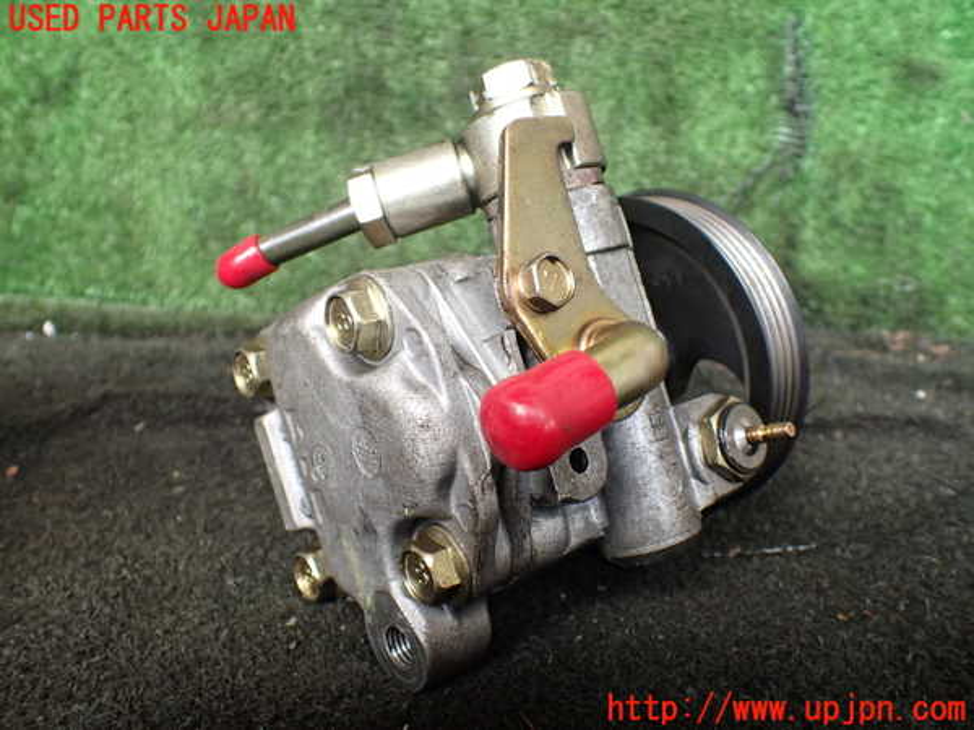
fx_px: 844
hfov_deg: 60.0
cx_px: 487
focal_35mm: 30
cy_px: 365
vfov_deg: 46.8
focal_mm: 5.4
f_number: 2.3
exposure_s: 1/125
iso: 250
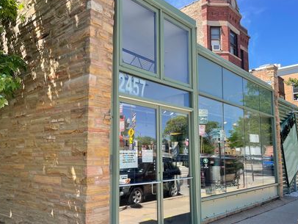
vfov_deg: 44.1
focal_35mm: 32
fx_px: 276
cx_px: 137
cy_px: 127
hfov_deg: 56.7
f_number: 1.6
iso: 32
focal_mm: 4.2
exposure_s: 1/785
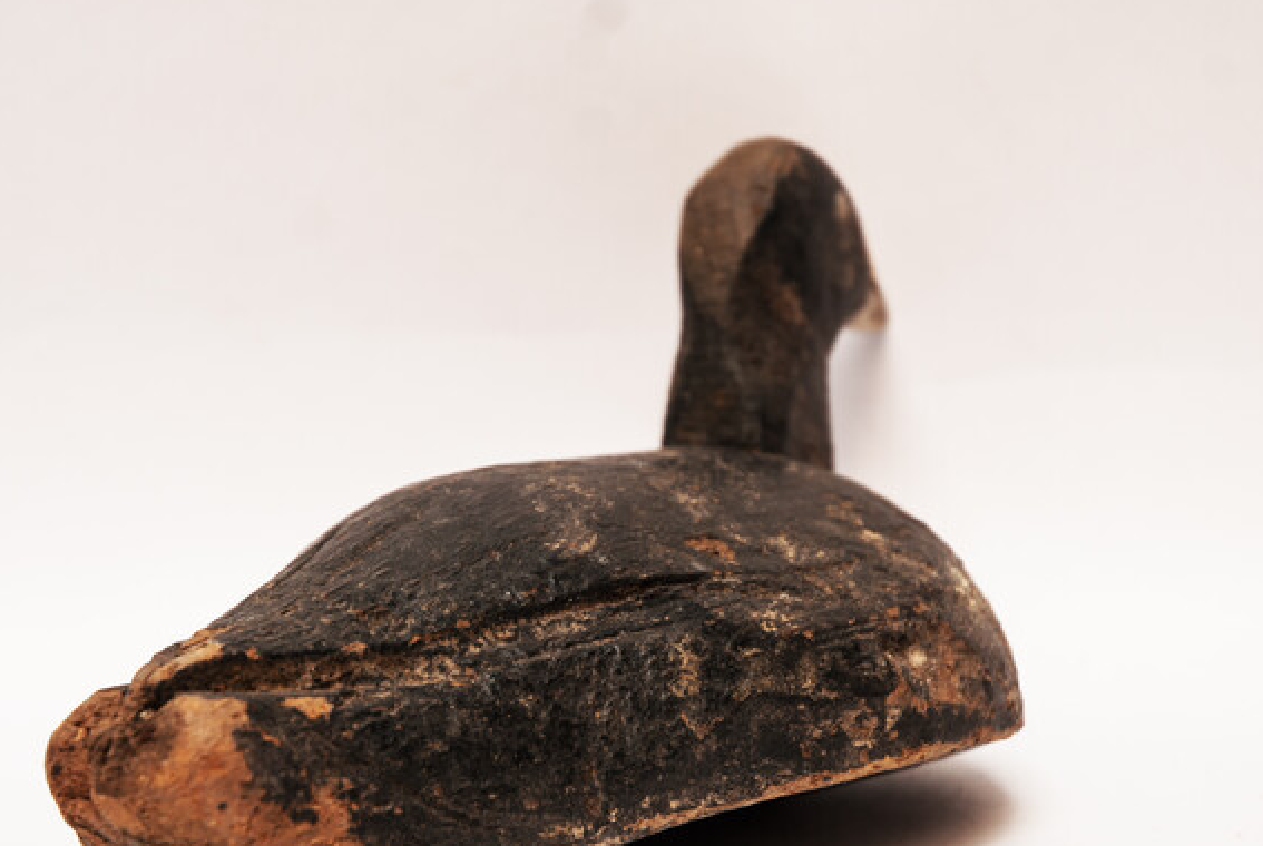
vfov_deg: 12.5
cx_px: 546
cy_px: 548
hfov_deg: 18.5
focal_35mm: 110
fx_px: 3865
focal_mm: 52
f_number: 4.5
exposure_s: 1/10
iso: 100
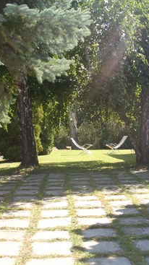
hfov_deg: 23.0
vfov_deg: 39.9
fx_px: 366
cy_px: 131
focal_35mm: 52
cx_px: 74
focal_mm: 5.8
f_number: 4.3
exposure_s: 1/320
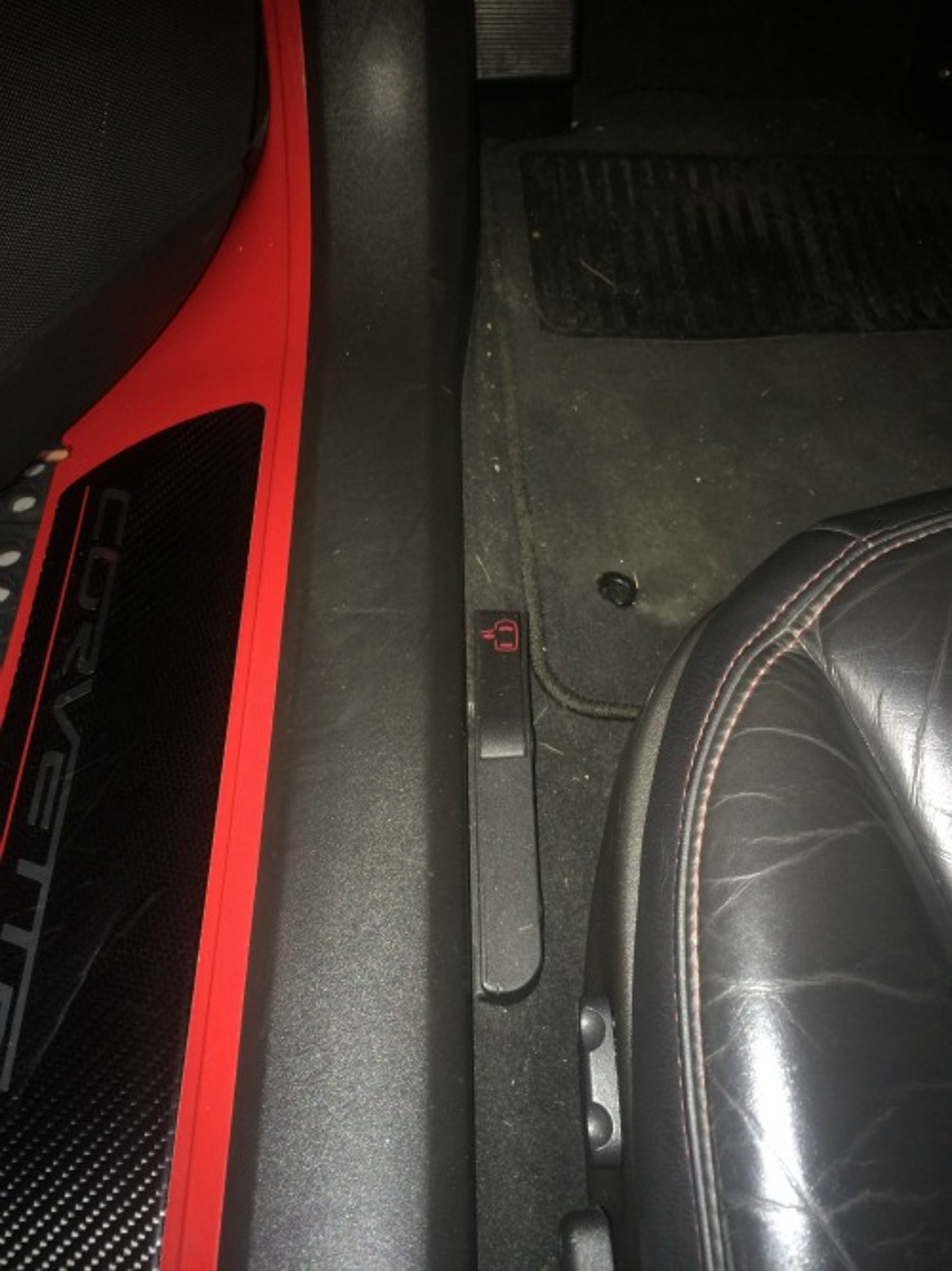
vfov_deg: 61.7
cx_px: 476
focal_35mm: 29
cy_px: 636
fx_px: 1064
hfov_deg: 48.2
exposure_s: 1/16
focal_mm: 4.15
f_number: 2.2
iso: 160
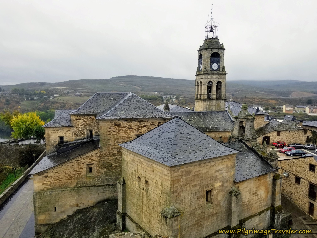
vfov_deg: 53.1
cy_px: 119
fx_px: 238
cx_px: 158
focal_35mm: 26
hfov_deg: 67.3
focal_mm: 4.3
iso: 50
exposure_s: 1/746
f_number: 1.7
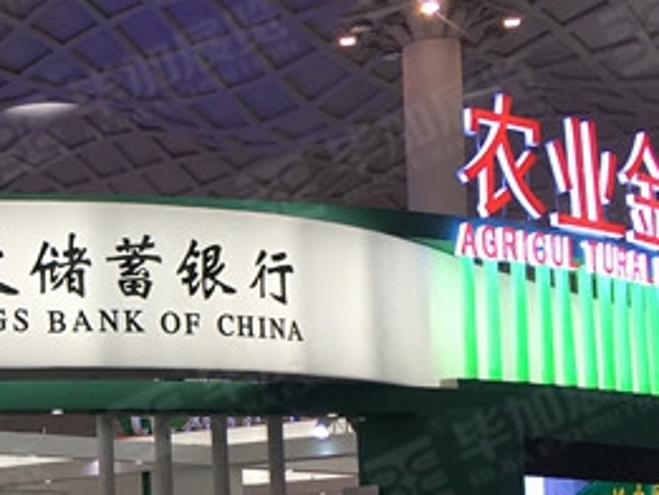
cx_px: -149
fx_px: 1695
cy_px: 480
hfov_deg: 20.5
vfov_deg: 16.3
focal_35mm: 89
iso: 32
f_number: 2.2
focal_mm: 4.15
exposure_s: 1/100
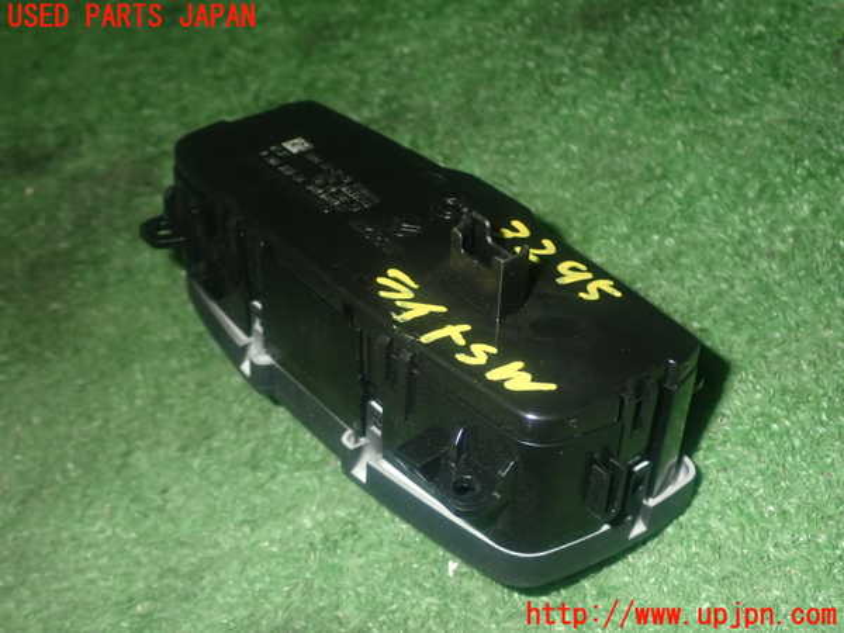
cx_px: 422
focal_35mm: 47
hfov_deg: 40.4
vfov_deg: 30.9
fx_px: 1146
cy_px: 316
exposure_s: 1/50
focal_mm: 8.4
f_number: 9
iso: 800
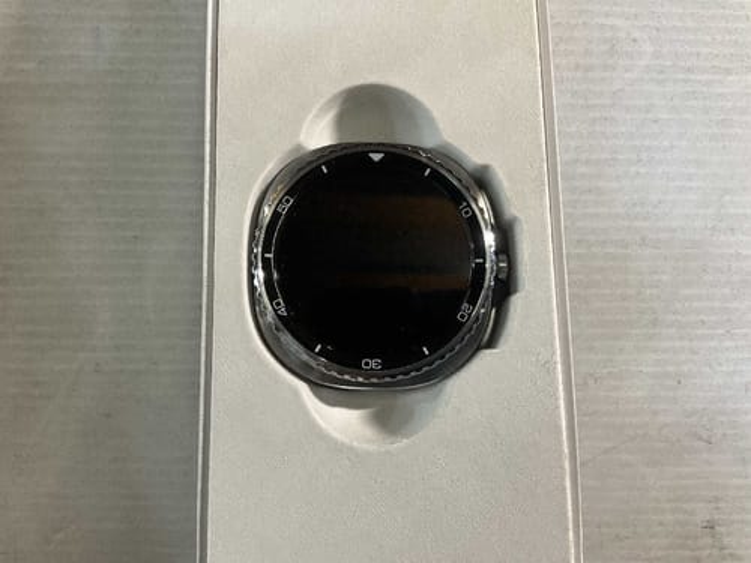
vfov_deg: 48.2
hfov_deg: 61.7
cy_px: 282
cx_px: 376
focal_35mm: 29
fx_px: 629
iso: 64
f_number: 1.8
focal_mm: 3
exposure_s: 1/50
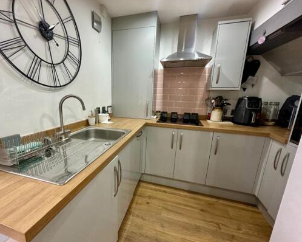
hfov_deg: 92.7
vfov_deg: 80.3
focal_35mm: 16
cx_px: 133
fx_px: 143
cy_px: 127
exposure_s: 1/50
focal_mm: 2.22
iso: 200
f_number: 2.2
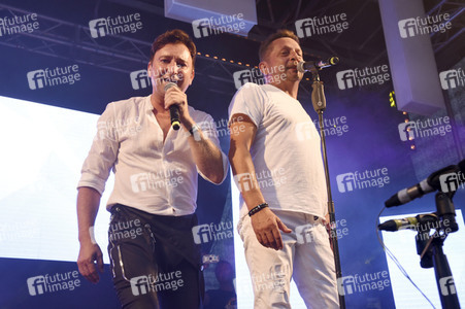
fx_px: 594
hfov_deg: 42.8
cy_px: 154
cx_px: 232
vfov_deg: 29.2
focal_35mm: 46
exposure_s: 1/160
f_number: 8
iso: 1250
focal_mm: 46
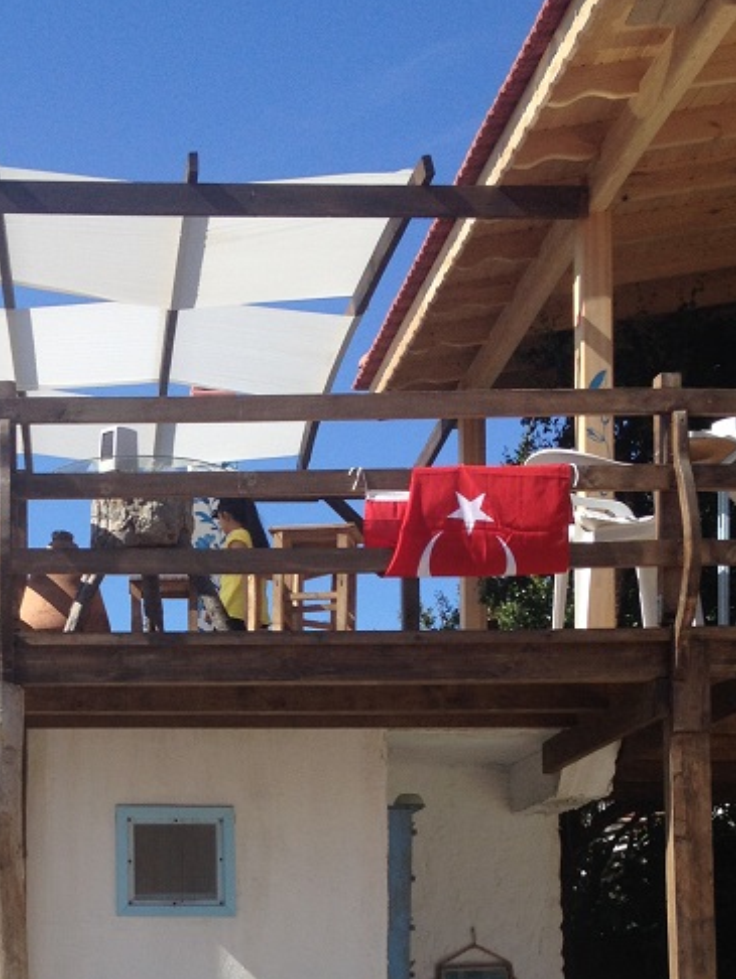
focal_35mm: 72
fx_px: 2039
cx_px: 89
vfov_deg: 26.3
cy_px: 854
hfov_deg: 20.1
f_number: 2.4
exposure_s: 1/1453
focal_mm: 4.28
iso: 50
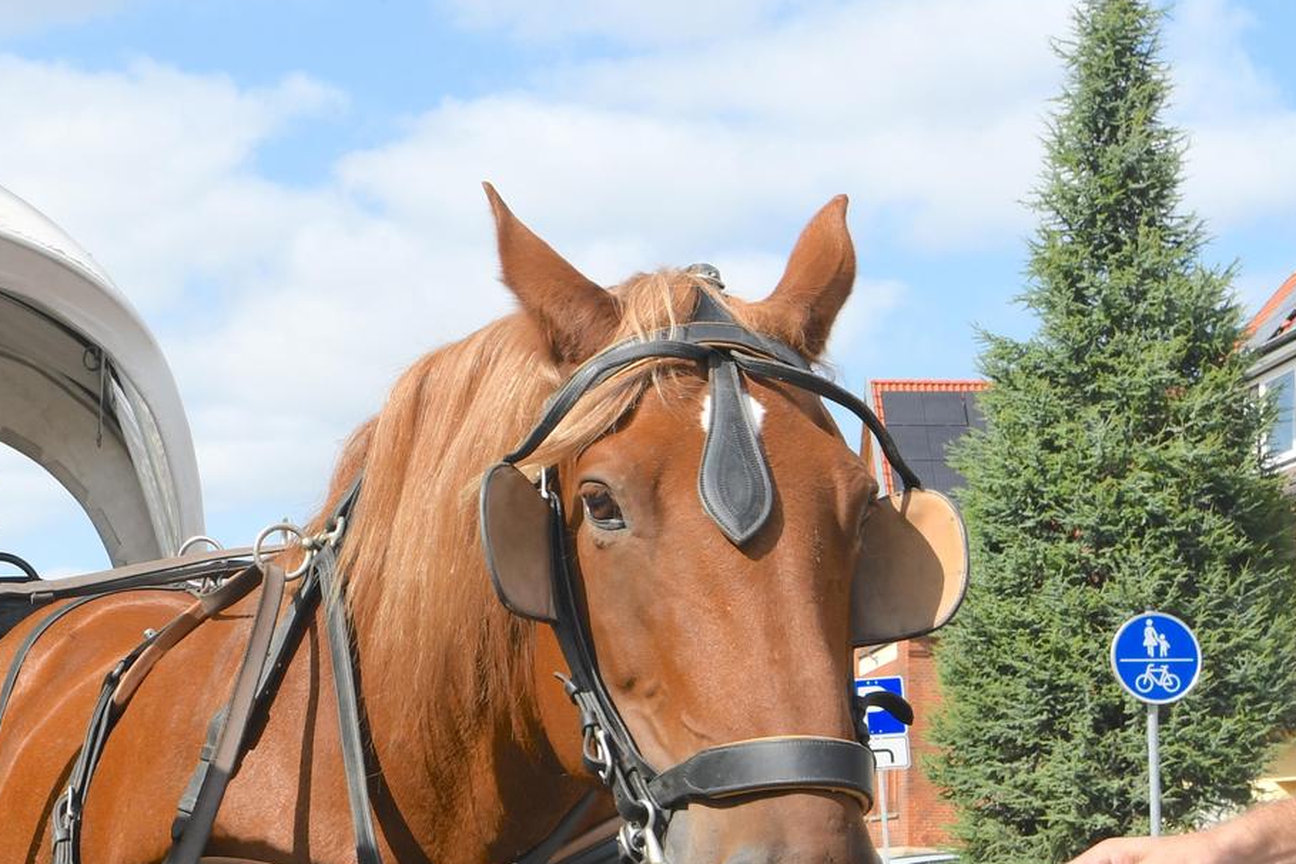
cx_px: -21
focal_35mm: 76
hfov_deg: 25.3
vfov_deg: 17.9
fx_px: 2736
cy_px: 582
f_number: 9
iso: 250
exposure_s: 1/320
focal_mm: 24
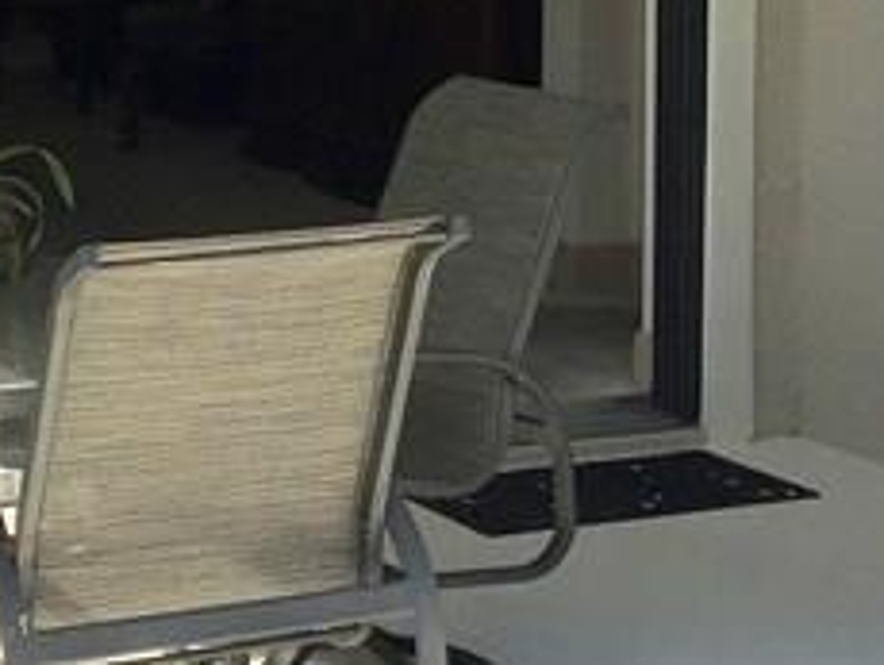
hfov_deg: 15.3
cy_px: 165
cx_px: 384
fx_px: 3298
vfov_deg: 11.5
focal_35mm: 129
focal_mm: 4.15
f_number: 2.2
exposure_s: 1/855
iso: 25
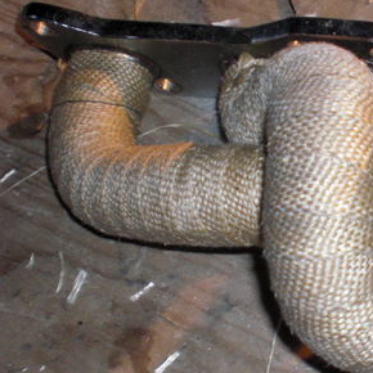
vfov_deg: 23.3
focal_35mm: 74
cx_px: 379
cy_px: 239
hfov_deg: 22.4
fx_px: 902
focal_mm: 6.3
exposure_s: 1/60
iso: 200
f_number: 3.1
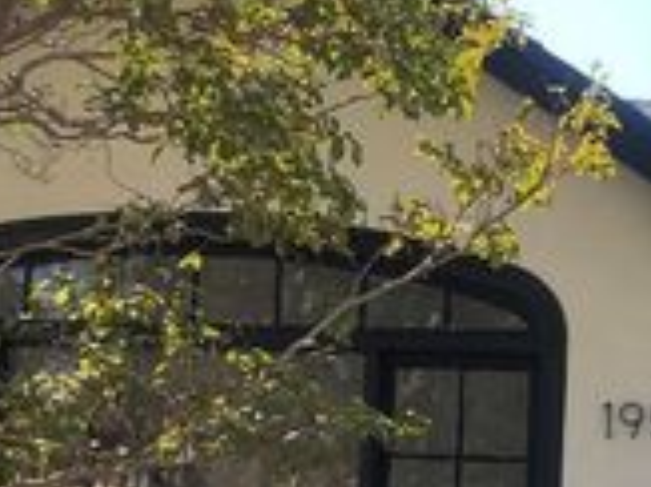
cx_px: 631
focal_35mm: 86
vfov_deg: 16.9
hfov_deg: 22.0
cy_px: 421
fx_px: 1616
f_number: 1.8
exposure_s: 1/941
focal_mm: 3.99
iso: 20
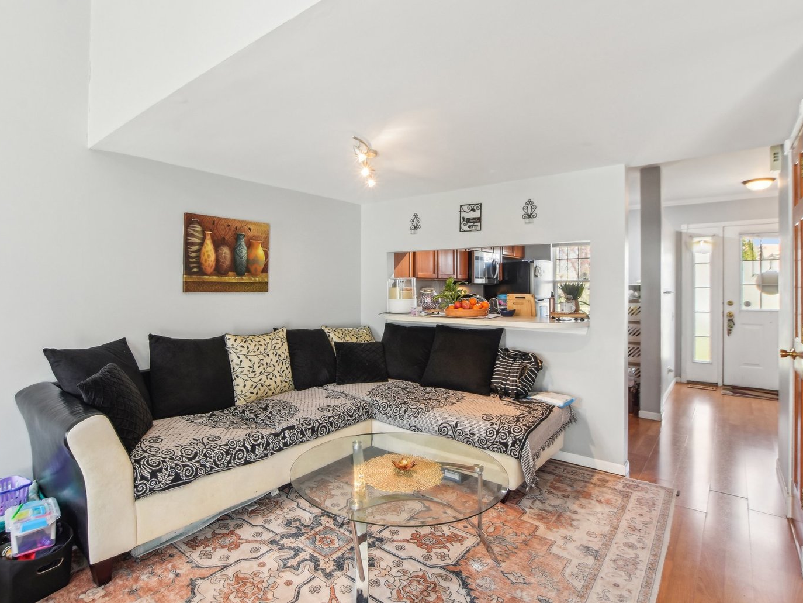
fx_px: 394
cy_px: 288
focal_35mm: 17
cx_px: 372
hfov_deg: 90.9
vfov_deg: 74.7
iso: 640
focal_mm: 10
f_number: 8
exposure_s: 1/13
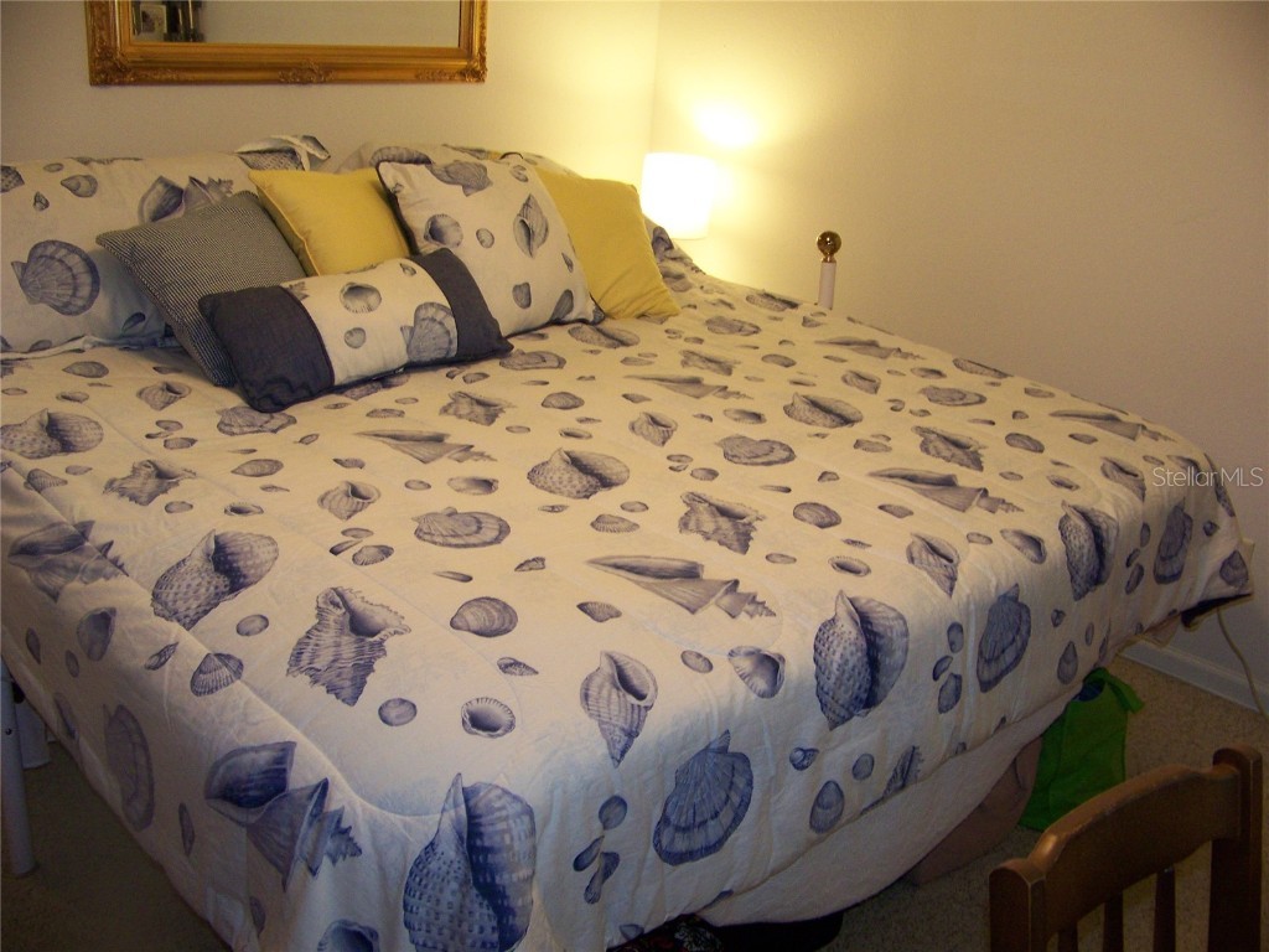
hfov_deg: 51.4
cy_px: 476
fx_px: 1320
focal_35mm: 36
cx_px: 634
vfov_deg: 39.7
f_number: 2.8
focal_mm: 5.85
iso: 160
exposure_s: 1/30
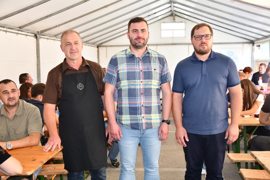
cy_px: 90
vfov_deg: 28.1
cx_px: 135
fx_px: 360
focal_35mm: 48
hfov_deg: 41.1
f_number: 4
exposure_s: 1/125
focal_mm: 32
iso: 400
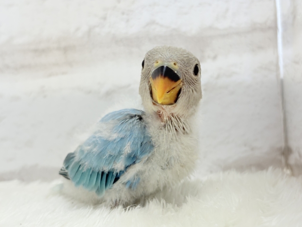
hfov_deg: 36.8
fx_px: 454
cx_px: 151
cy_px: 114
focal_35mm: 52
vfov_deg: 28.0
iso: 125
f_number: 1.6
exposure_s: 1/100
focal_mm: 5.96
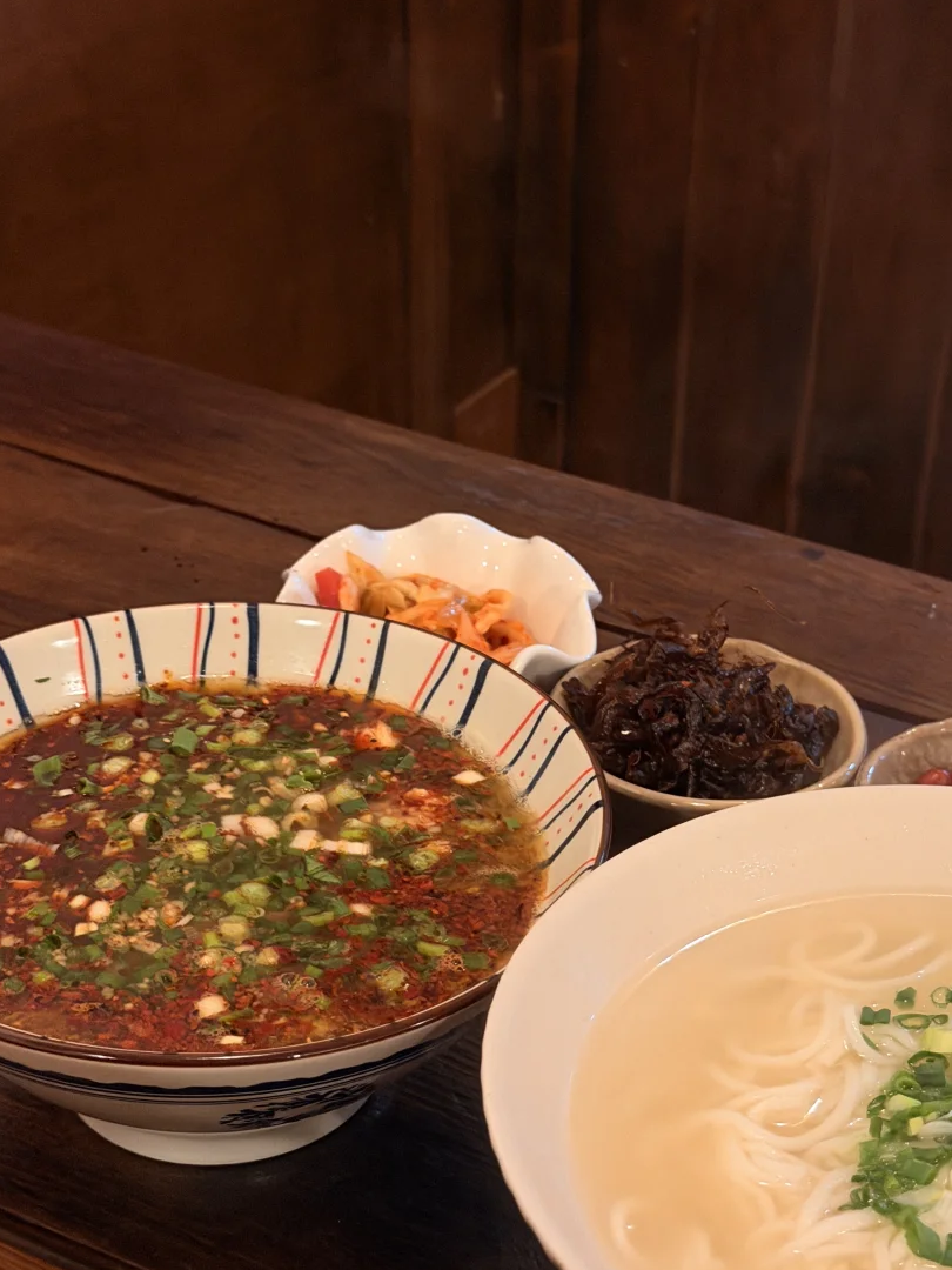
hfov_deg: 22.9
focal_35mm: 64
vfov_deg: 30.3
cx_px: 597
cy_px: 653
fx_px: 2347
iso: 320
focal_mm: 6.76
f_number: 1.78
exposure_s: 1/33
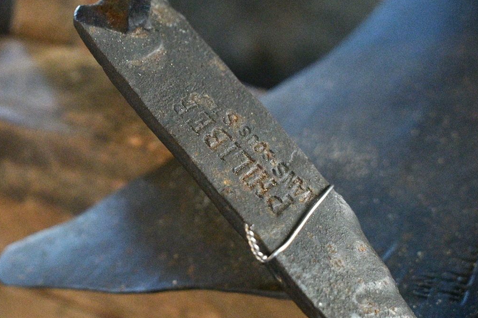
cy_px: 159
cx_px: 221
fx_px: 969
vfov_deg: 18.7
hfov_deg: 27.7
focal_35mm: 73
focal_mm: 42
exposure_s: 1/160
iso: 16000
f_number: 6.3
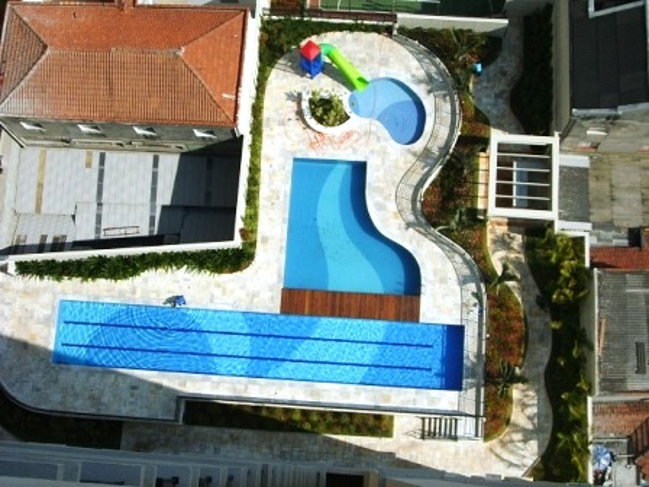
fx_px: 975
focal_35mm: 52
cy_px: 244
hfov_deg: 36.8
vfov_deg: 28.0
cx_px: 324
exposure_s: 1/1000
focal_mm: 8.7
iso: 50
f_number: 3.3
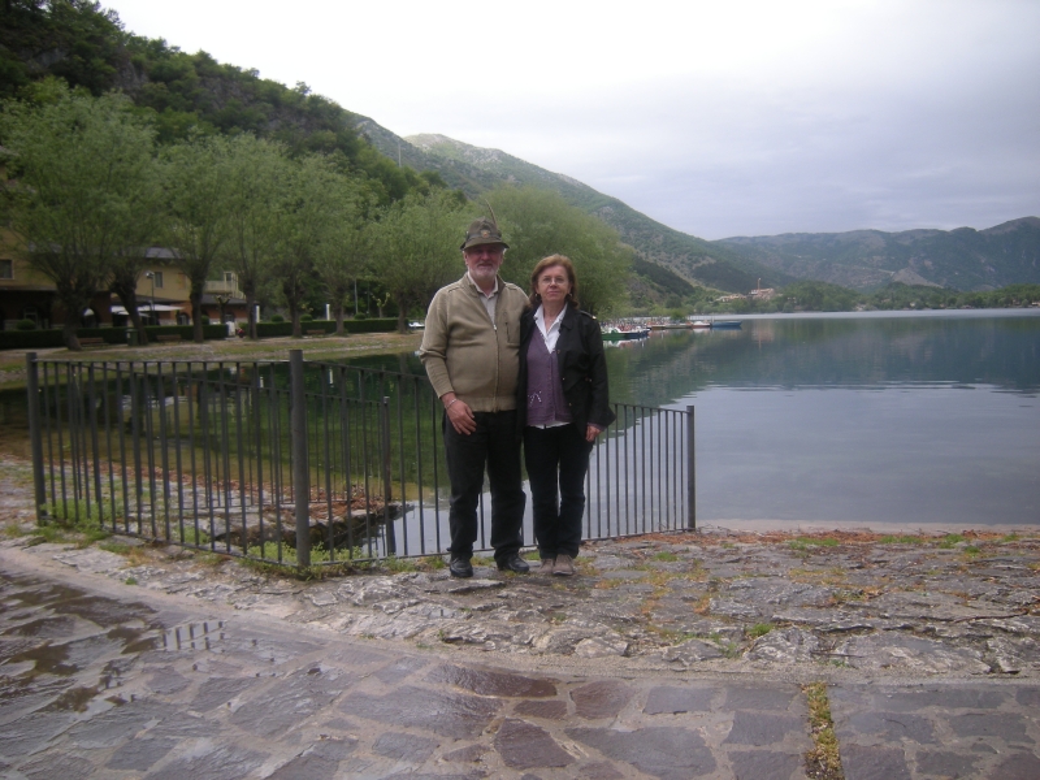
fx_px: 841
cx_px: 520
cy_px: 390
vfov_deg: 49.7
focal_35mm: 28
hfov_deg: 63.4
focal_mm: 4.7
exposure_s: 1/285
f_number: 2.8
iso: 64
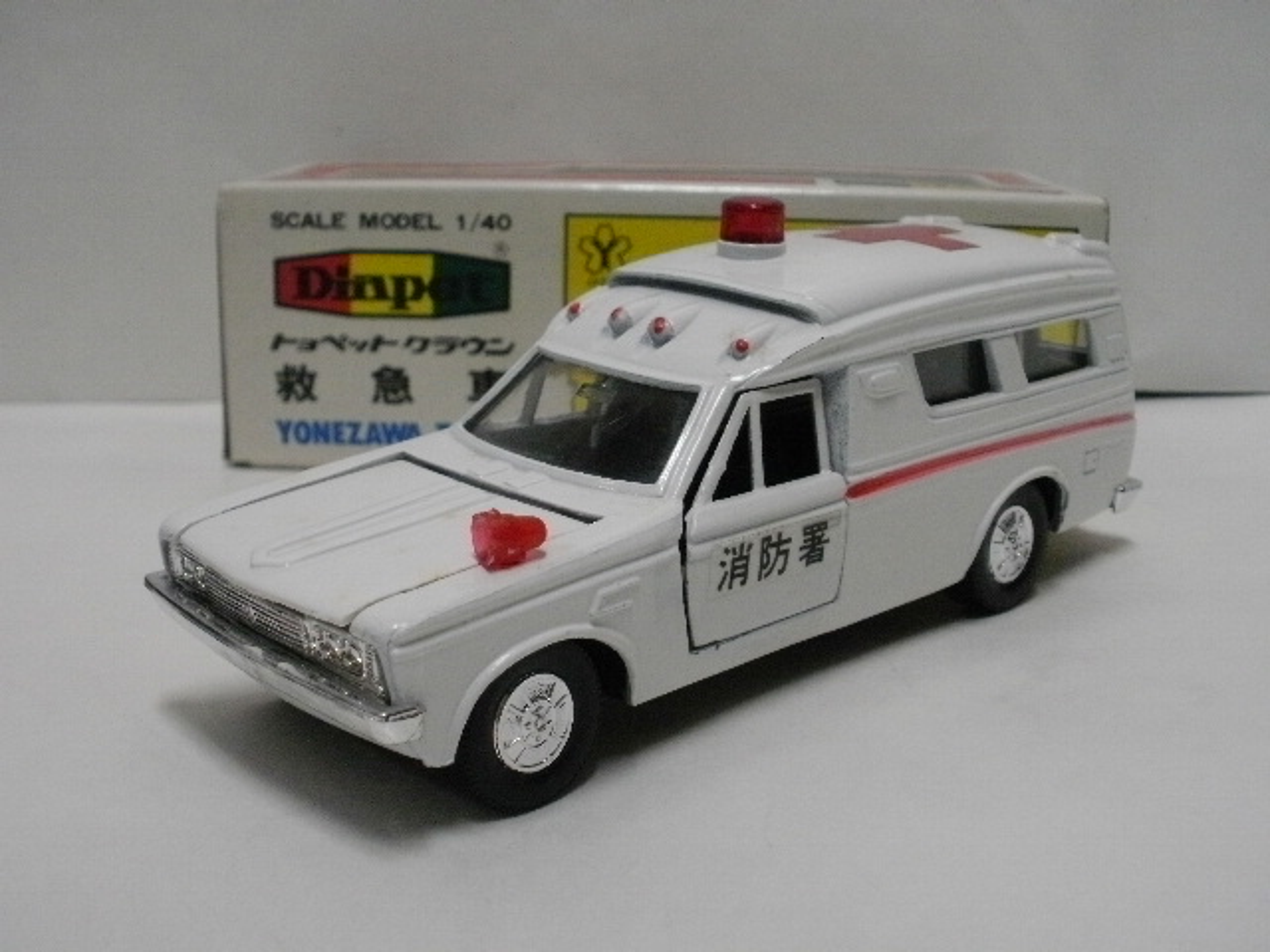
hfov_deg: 42.9
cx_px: 635
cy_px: 476
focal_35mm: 44
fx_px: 1614
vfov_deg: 32.9
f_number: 4
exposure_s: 1/40
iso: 400
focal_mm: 7.7
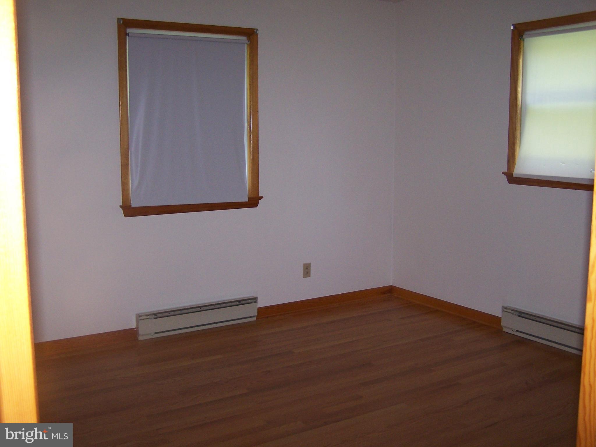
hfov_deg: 49.0
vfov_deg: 37.7
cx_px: 298
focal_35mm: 38
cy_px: 224
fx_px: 654
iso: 140
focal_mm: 6.3
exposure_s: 1/60
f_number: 2.8
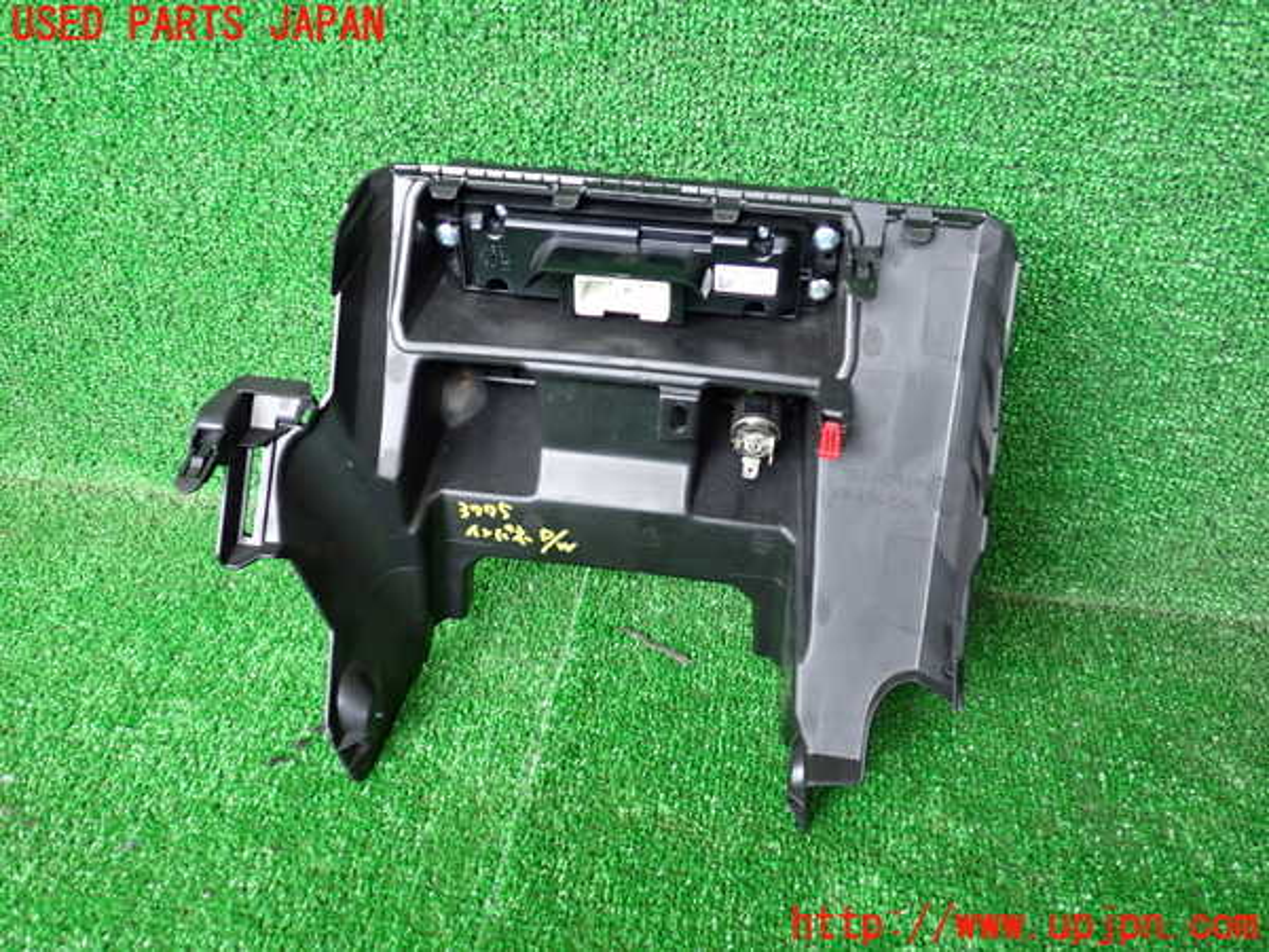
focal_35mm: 30
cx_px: 634
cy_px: 476
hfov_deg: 60.0
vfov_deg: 46.8
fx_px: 1100
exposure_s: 1/50
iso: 500
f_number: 2.3
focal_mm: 5.4
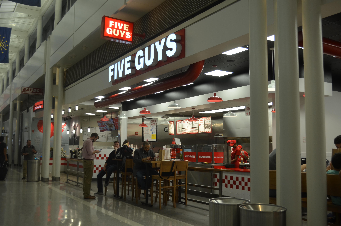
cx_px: 170
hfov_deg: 53.2
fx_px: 340
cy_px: 113
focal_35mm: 36
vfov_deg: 36.7
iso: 400
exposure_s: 1/80
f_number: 4.5
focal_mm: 24
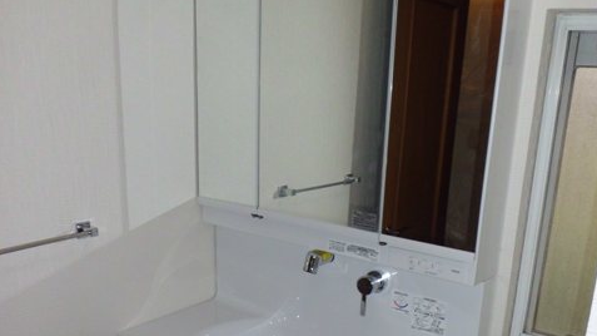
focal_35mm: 38
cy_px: 277
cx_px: 299
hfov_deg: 52.8
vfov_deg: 30.3
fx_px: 601
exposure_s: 1/60
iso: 100
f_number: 2.8
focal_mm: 4.7
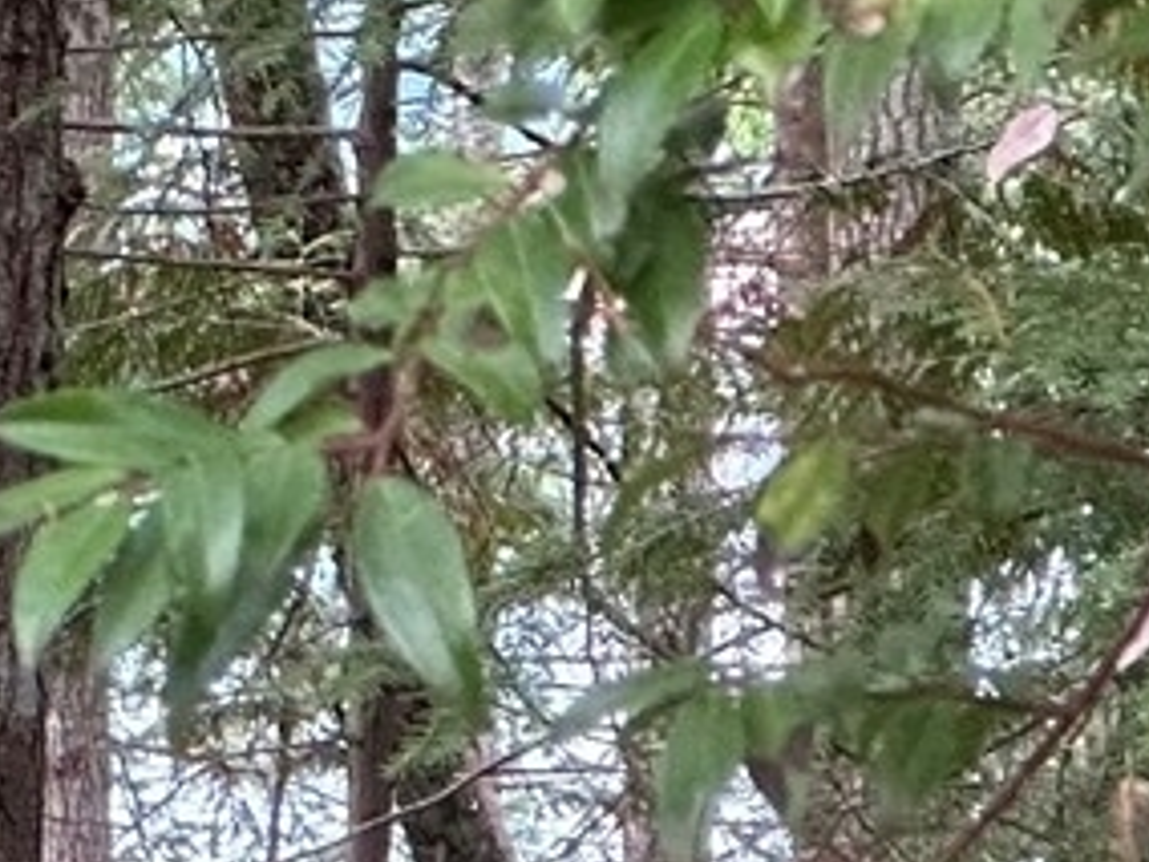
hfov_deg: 4.5
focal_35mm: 434
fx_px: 14406
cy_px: 1323
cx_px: -1185
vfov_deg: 3.4
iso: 320
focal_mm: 9
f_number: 2.8
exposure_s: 1/60
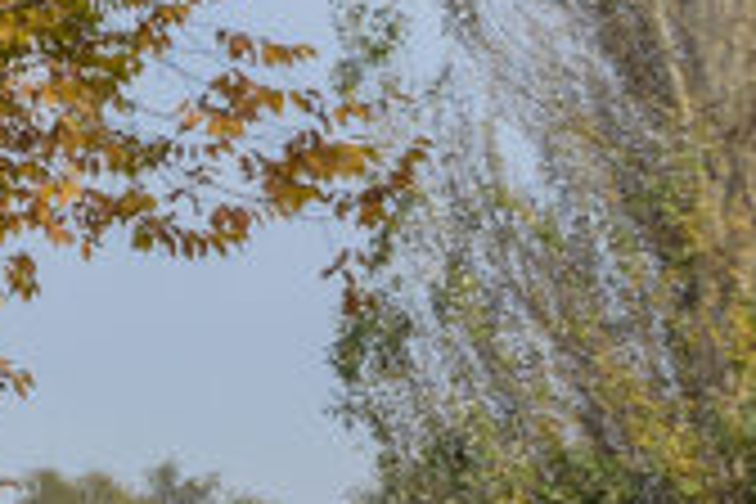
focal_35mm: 286
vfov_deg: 4.8
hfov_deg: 6.8
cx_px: -1112
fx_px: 6006
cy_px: 520
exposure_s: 1/250
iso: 160
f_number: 5.6
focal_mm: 40
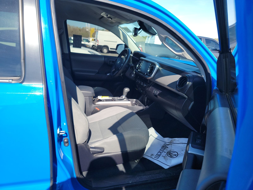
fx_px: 175
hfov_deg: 71.6
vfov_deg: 56.8
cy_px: 95
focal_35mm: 24
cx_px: 126
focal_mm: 6.7
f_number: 1.8
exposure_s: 1/298
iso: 50
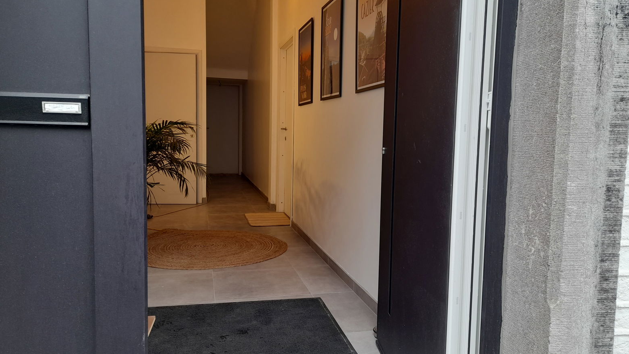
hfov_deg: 67.9
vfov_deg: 41.5
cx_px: 316
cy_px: 177
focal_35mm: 28
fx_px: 467
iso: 40
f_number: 2
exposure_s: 1/50
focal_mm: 4.6
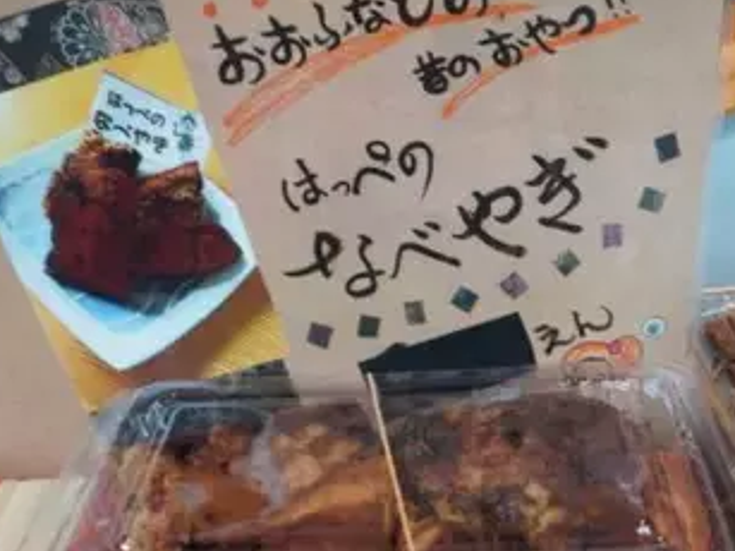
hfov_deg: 39.2
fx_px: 1018
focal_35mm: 48
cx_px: 491
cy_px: 379
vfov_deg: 30.0
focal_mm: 17
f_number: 3.5
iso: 320
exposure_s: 1/30
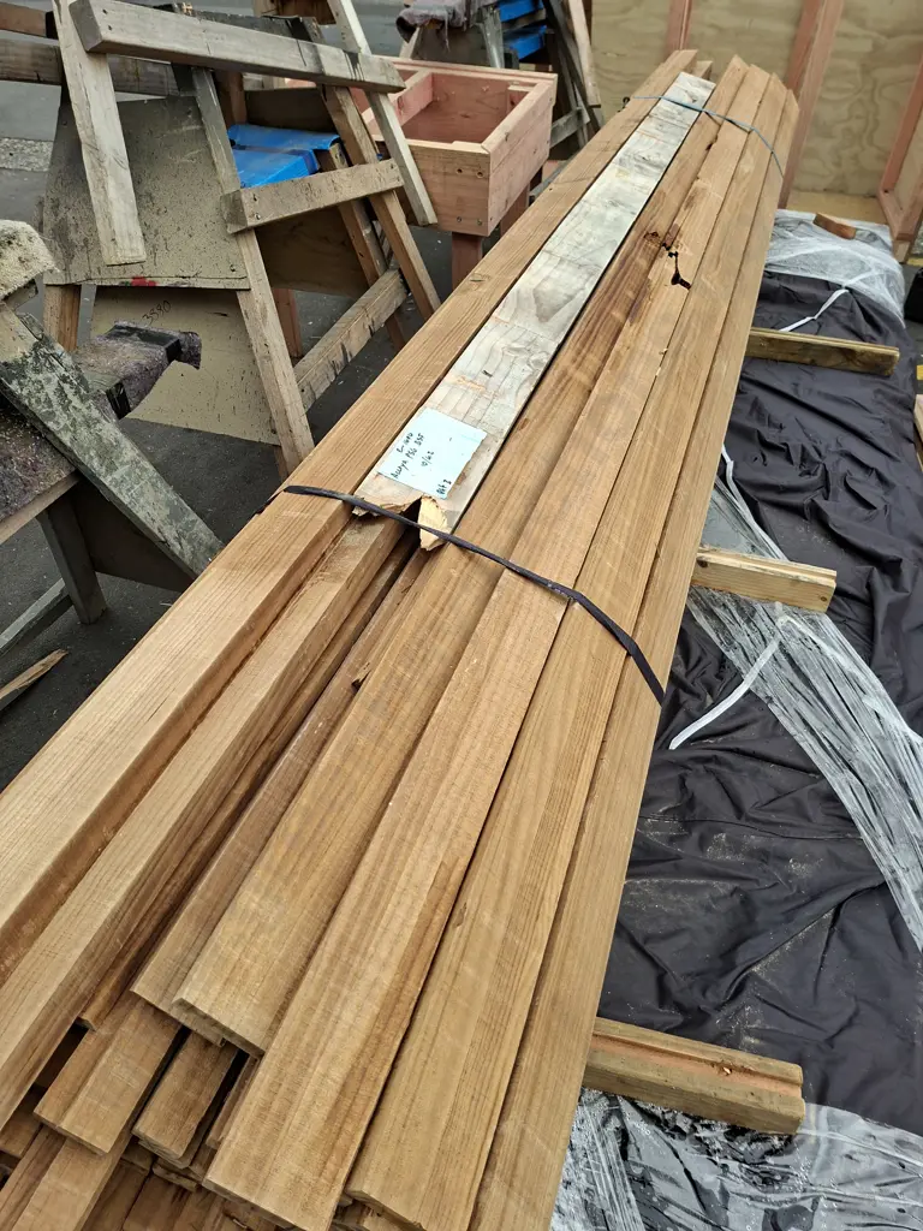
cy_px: 616
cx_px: 462
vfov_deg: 73.9
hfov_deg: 58.9
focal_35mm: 23
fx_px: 818
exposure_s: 1/336
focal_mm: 5.54
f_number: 1.8
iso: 50
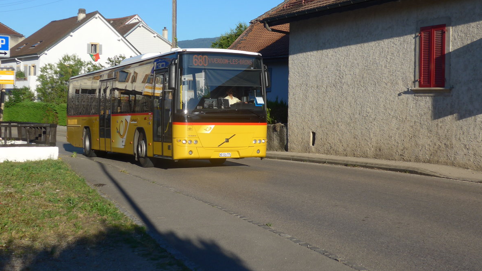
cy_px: 106
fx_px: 690
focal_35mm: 54
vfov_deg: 22.2
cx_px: 241
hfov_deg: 38.5
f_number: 3.2
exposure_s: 1/1000
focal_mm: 10.1
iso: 80
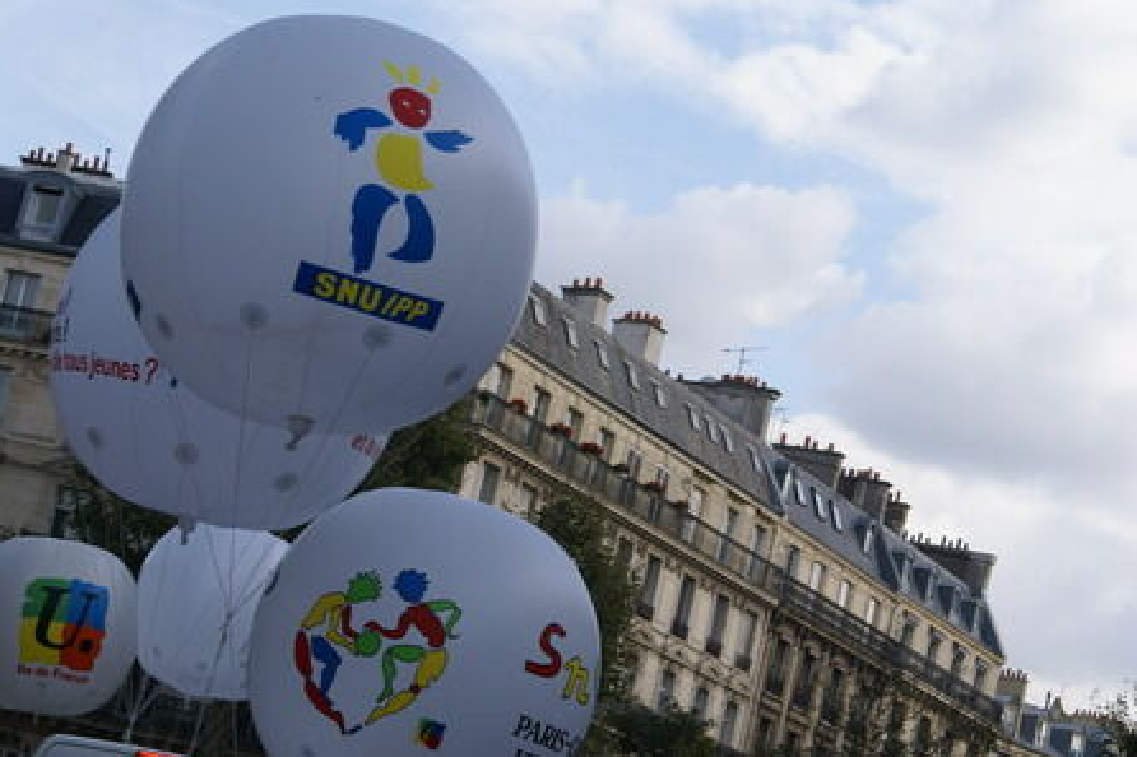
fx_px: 3346
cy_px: 377
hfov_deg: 19.3
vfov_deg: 12.9
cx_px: 568
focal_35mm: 106
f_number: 10
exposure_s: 1/160
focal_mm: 70
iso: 100
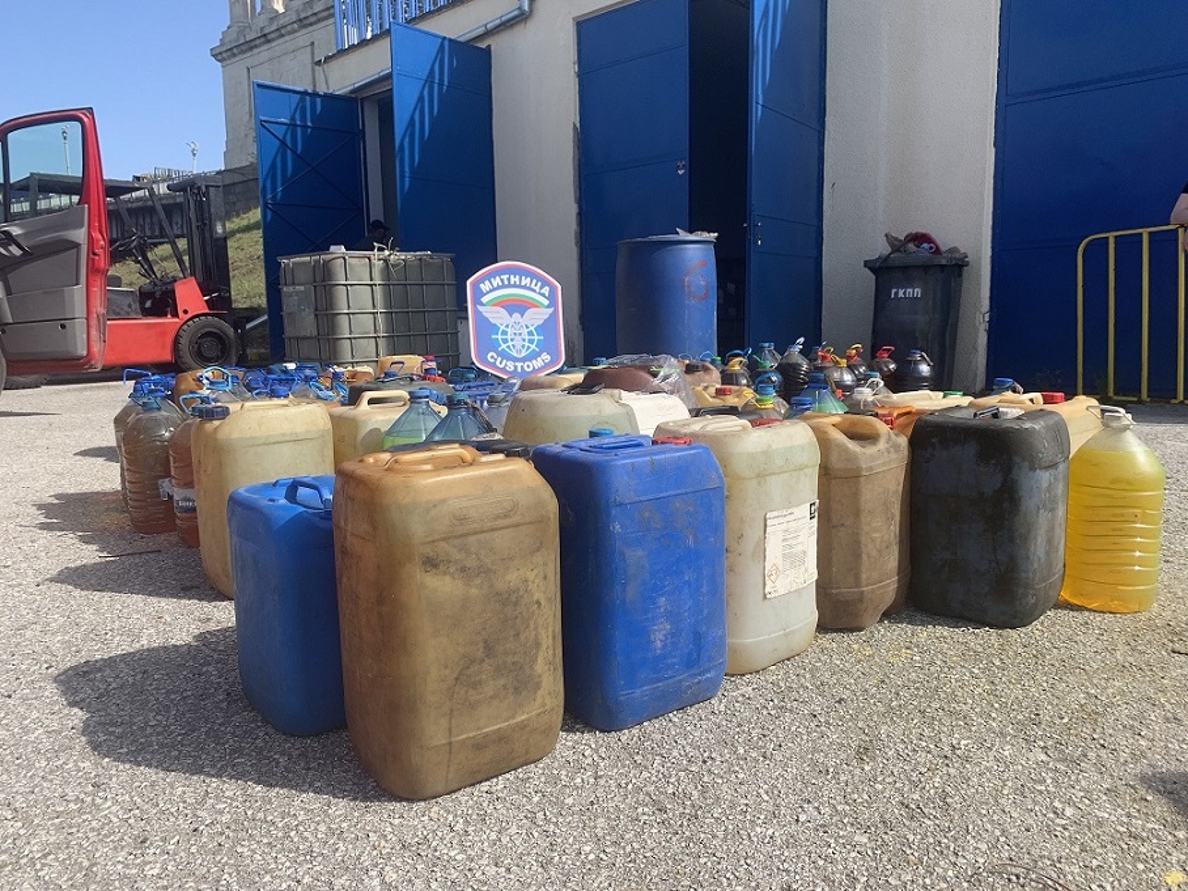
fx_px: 892
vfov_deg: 53.1
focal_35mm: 26
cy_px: 446
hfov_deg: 67.3
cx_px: 594
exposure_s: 1/1314
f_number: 1.8
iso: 25
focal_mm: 4.25
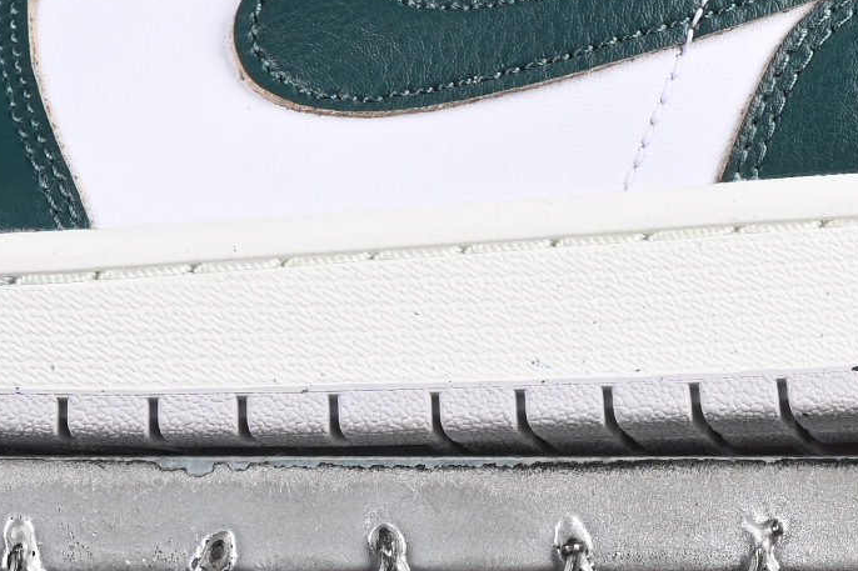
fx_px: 6815
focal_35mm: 286
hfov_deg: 7.2
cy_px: -257
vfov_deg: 4.8
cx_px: 243
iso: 160
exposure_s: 1/160
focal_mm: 47
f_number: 7.1
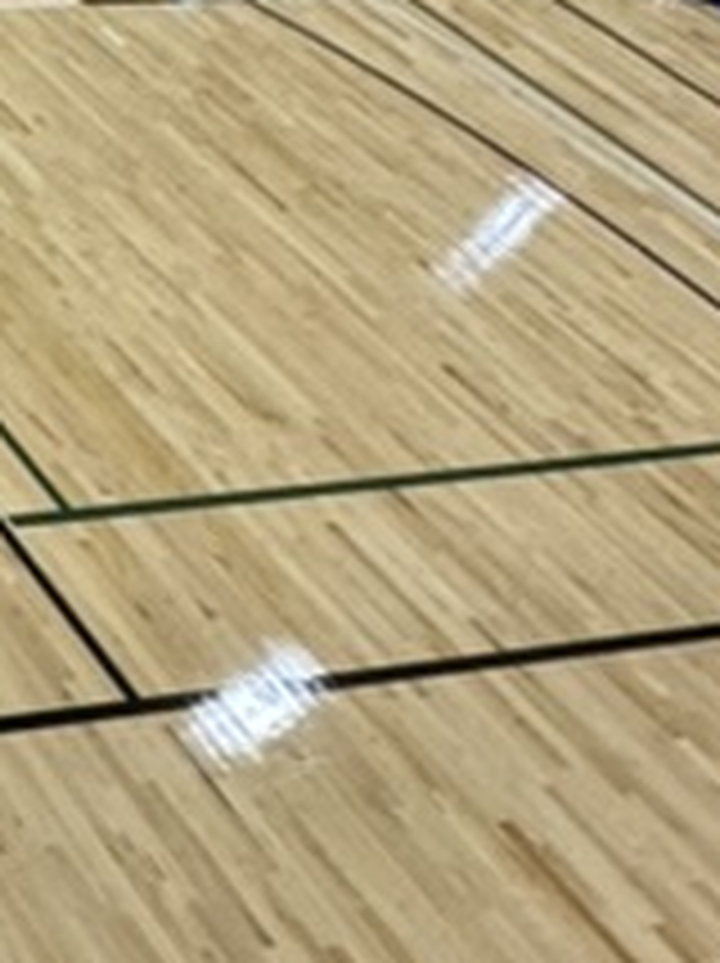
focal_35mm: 67
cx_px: -945
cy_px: -374
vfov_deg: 24.3
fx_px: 1862
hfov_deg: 14.9
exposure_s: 1/120
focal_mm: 2.22
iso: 200
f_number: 2.2
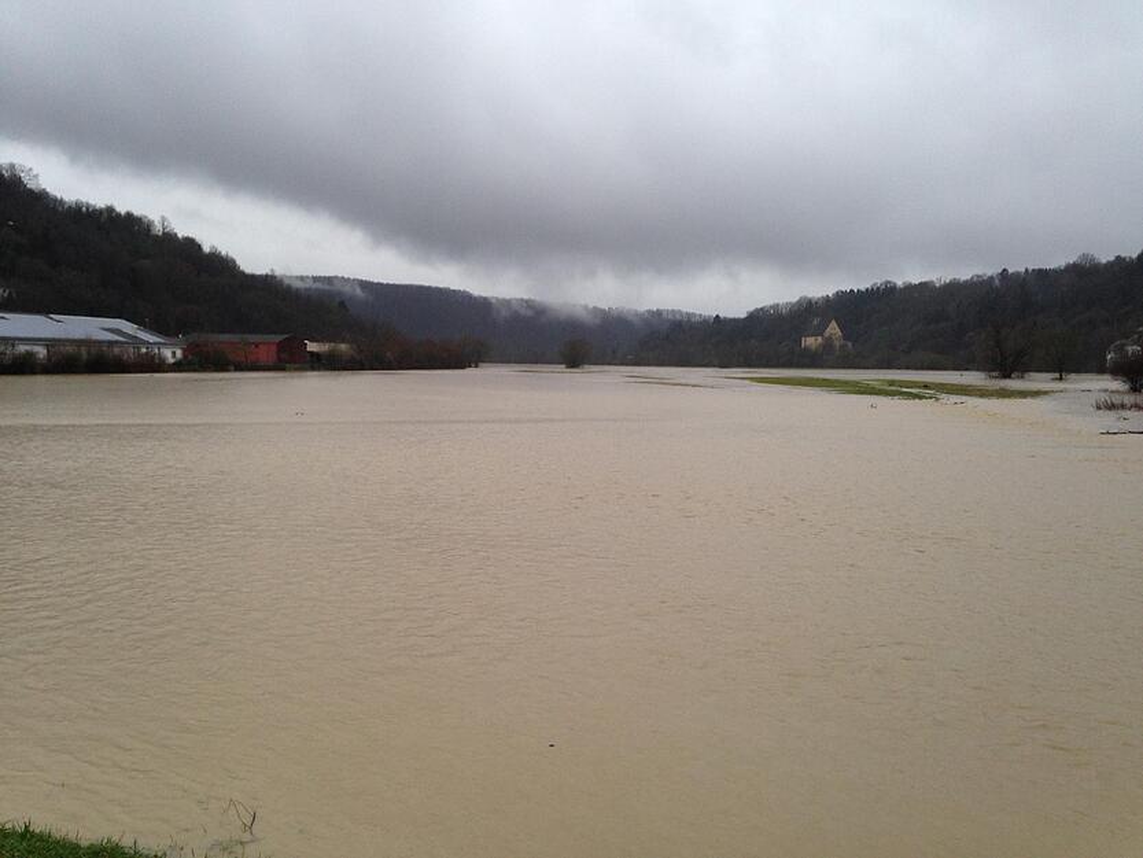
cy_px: 429
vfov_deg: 43.0
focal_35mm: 33
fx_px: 1090
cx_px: 572
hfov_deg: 55.3
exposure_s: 1/60
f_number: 2.4
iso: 64
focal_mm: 4.12
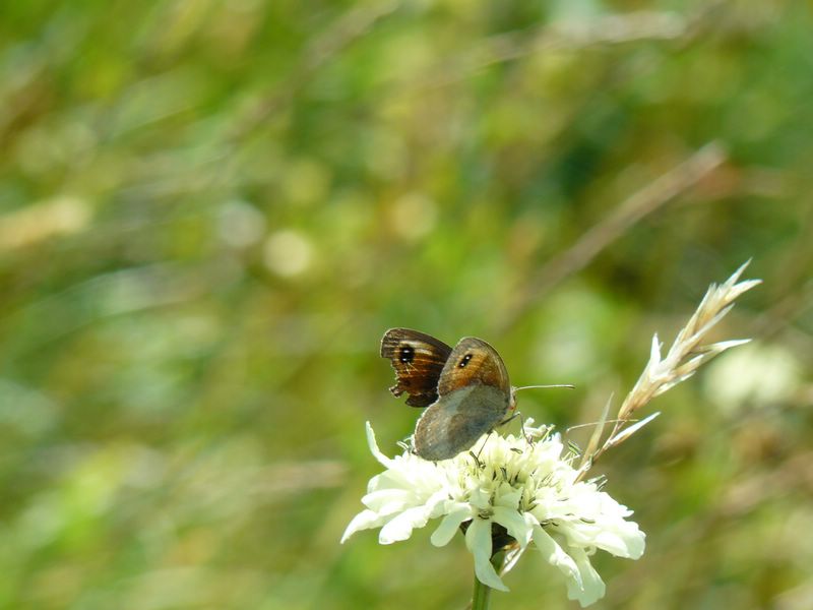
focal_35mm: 432
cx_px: 406
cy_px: 305
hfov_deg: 4.6
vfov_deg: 3.4
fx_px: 10146
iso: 100
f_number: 5.6
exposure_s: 1/200
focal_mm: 72
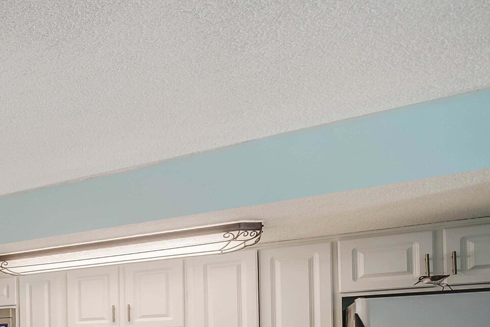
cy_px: 358
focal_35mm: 37
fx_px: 504
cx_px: -263
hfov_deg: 28.7
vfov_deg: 31.9
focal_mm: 12
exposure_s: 1/10
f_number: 5.6
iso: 100
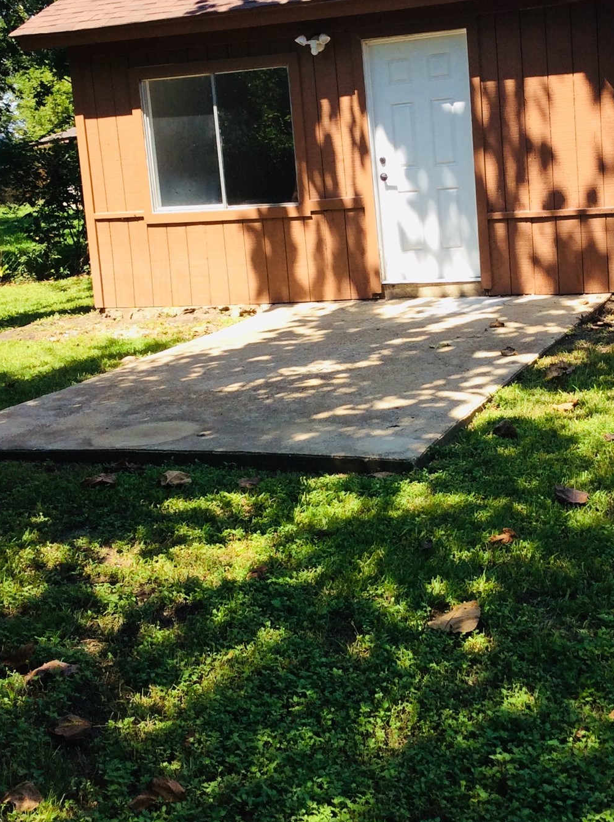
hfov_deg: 29.4
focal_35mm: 49
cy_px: 304
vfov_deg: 38.7
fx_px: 1162
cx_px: 413
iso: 32
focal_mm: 3.3
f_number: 2.4
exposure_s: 1/502
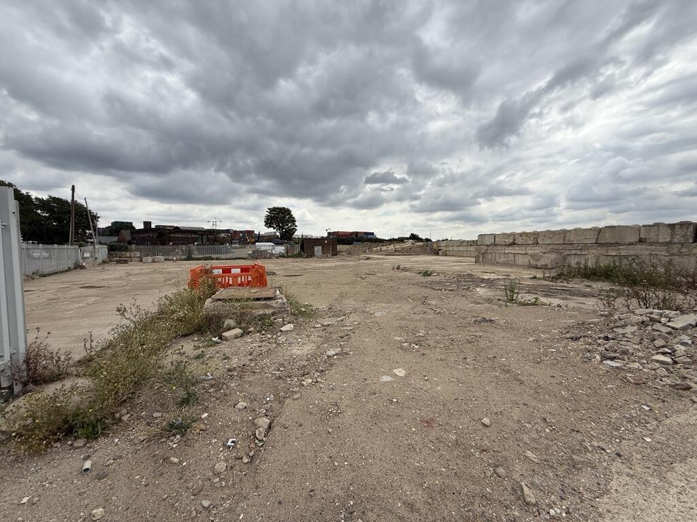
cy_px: 261
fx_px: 282
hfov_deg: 102.1
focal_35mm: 14
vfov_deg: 85.7
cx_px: 348
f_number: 2.2
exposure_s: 1/2410
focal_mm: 2.22
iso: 50
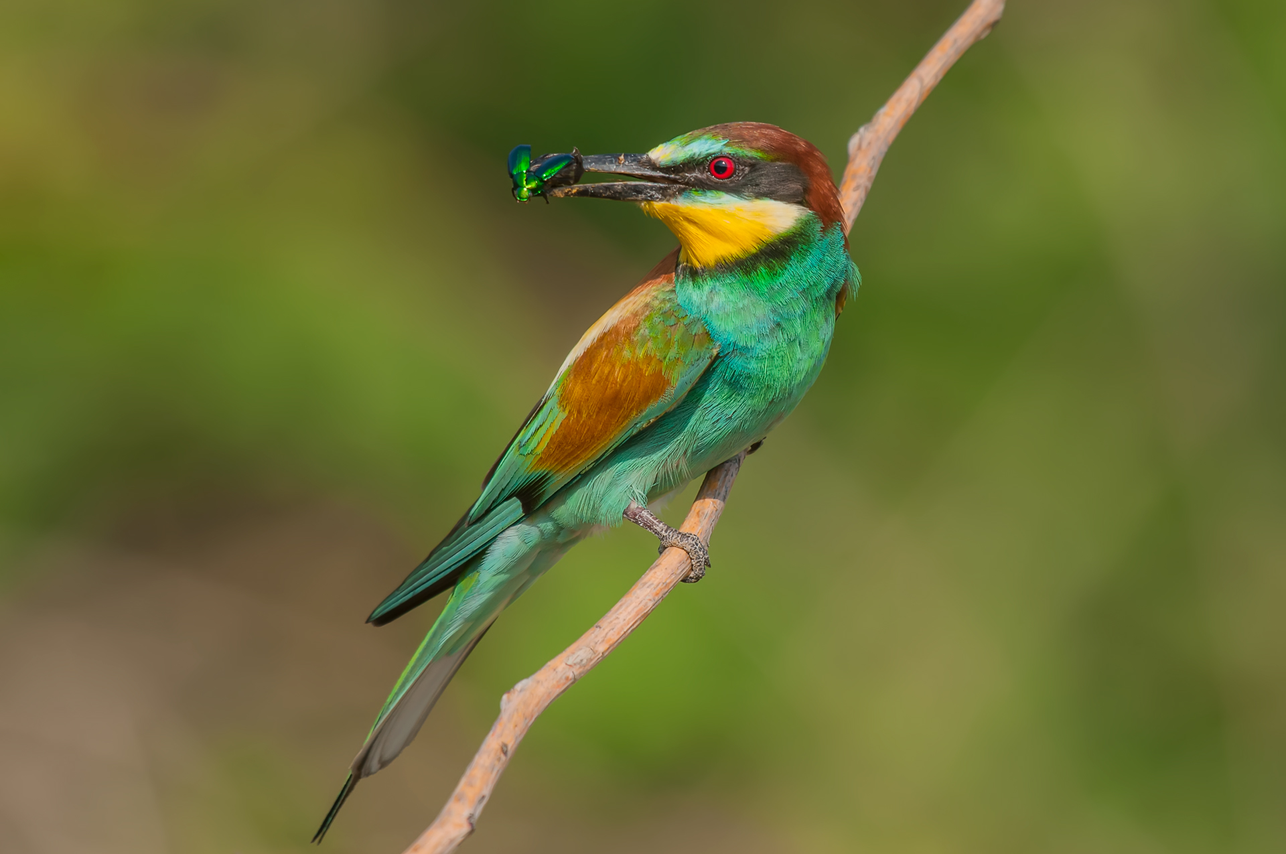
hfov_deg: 2.8
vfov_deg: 1.8
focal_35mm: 750
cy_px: 427
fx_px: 26757
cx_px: 643
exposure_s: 1/800
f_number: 7.1
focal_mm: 500
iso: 250
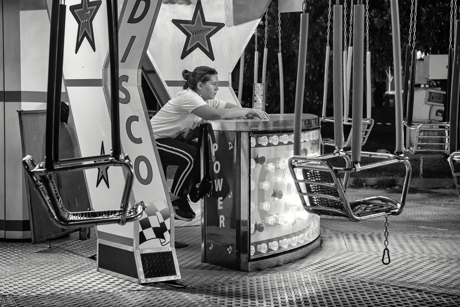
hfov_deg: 24.5
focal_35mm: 83
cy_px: 138
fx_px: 1061
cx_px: 225
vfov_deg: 16.5
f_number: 7.1
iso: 3200
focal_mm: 70
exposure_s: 1/125
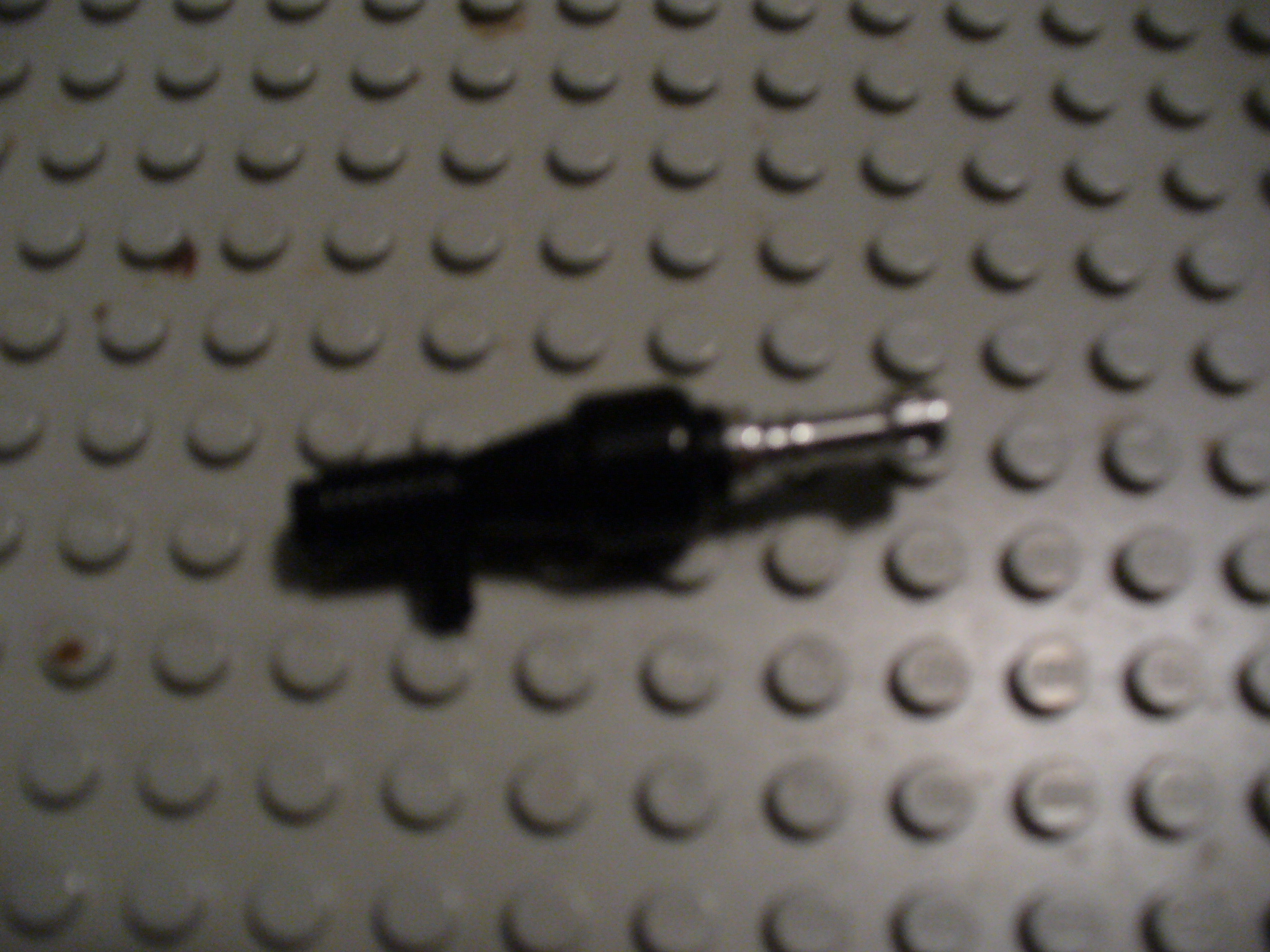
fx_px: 1357
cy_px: 476
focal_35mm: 37
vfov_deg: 38.7
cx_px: 635
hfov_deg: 50.1
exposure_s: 1/8
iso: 200
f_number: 2.8
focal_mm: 6.1
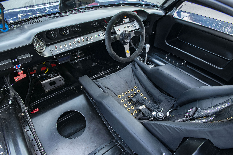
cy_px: 78
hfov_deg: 73.7
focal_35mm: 24
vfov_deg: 53.1
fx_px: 155
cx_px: 116
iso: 1600
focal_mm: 24
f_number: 8
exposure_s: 1/50
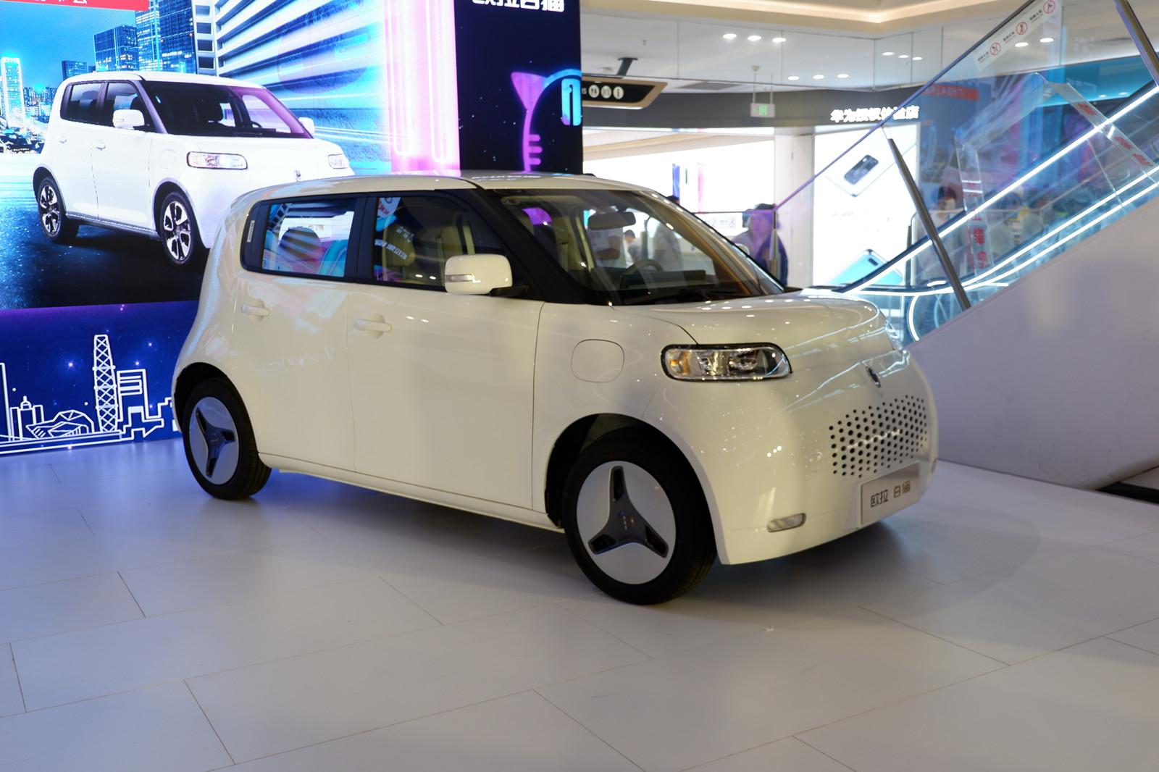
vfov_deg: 40.0
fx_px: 1062
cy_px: 386
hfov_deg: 57.2
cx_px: 580
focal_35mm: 33
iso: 200
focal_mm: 22.2
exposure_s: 1/34
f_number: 4
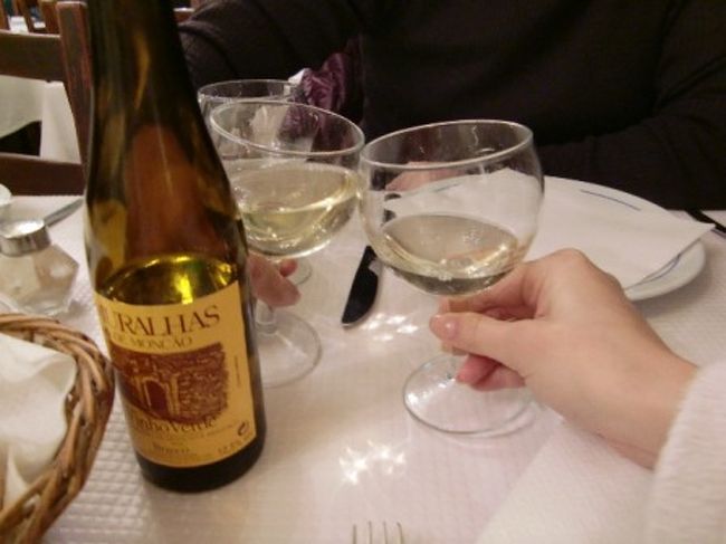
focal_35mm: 28
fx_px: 587
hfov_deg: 63.5
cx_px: 363
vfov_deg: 49.7
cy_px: 272
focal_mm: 4.9
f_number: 2.6
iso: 400
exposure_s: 1/15
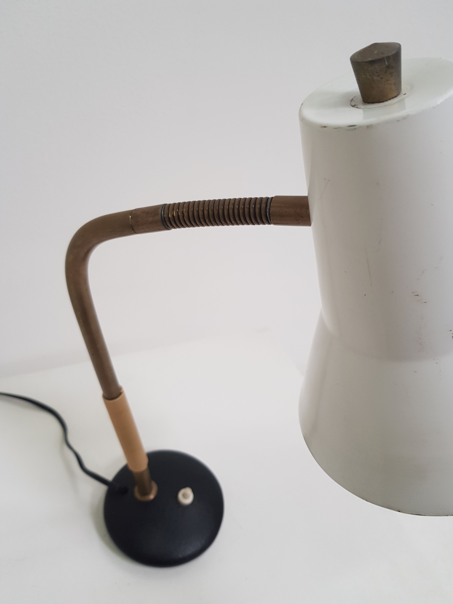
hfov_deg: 53.1
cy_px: 302
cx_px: 226
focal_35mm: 26
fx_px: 454
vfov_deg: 67.3
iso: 64
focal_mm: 4.2
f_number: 1.7
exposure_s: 1/50
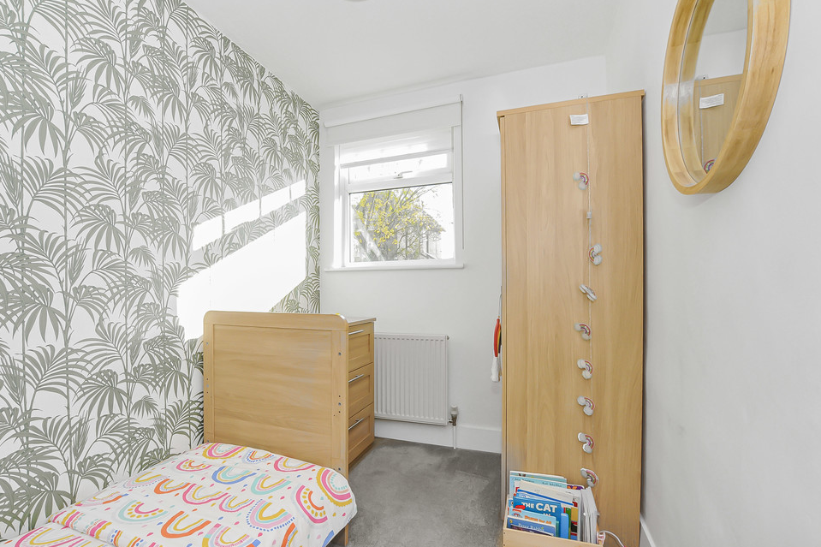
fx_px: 365
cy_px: 289
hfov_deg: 96.6
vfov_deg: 73.7
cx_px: 387
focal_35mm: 16
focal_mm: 10
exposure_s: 1/15
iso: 320
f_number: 14
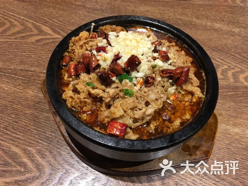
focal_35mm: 29
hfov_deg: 61.7
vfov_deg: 48.2
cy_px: 93
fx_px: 208
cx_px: 124
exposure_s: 1/17
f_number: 2.2
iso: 50
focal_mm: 4.15
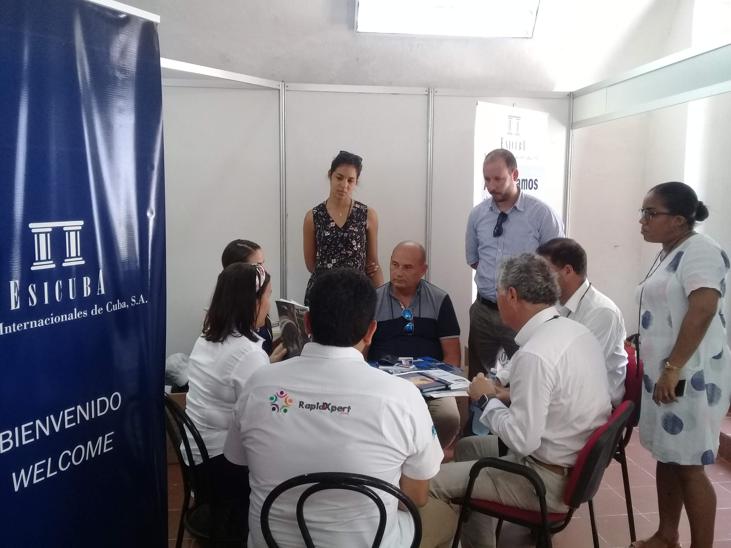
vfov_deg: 45.4
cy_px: 274
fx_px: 655
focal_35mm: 31
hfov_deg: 58.4
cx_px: 366
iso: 160
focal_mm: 3.3
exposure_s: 1/40
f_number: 2.2
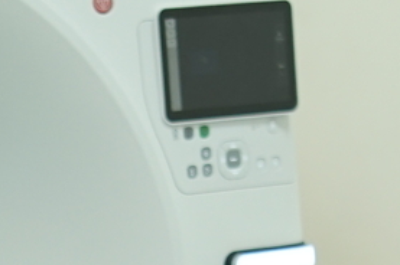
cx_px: -105
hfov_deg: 8.4
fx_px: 2697
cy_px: 540
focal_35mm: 243
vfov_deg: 5.5
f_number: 2
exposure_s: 1/250
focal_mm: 35
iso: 500
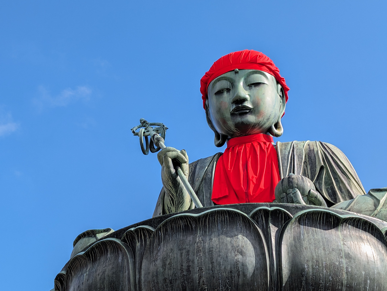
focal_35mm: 49
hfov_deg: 38.9
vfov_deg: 29.7
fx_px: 549
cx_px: 194
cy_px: 146
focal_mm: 6.9
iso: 19
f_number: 1.68
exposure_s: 1/953
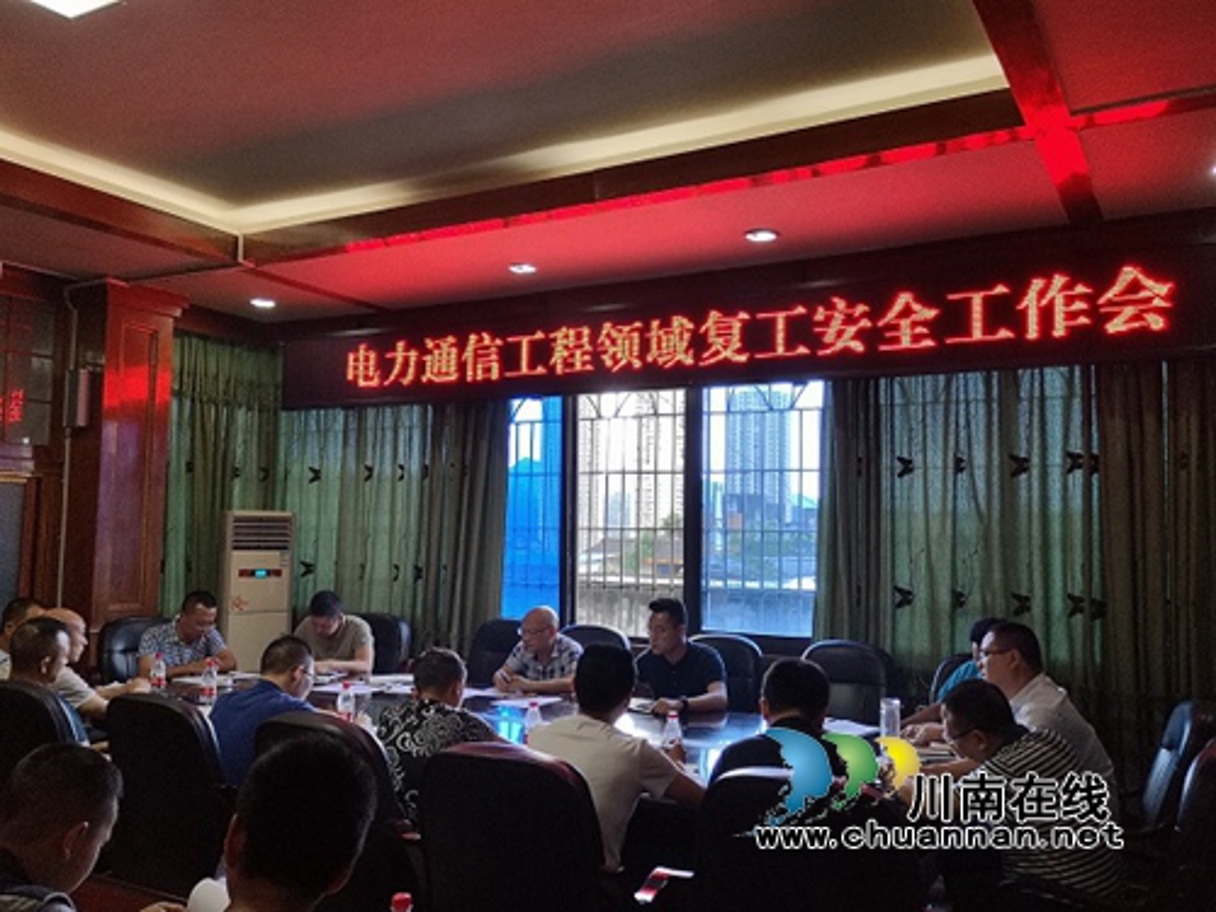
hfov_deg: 61.7
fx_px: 1019
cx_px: 608
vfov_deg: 48.2
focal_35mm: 29
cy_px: 456
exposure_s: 1/100
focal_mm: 3.95
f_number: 1.8
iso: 80
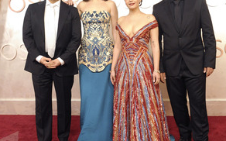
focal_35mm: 44
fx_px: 271
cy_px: 66
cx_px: 128
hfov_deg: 45.2
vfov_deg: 29.2
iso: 2500
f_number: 7.1
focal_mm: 28
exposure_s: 1/160
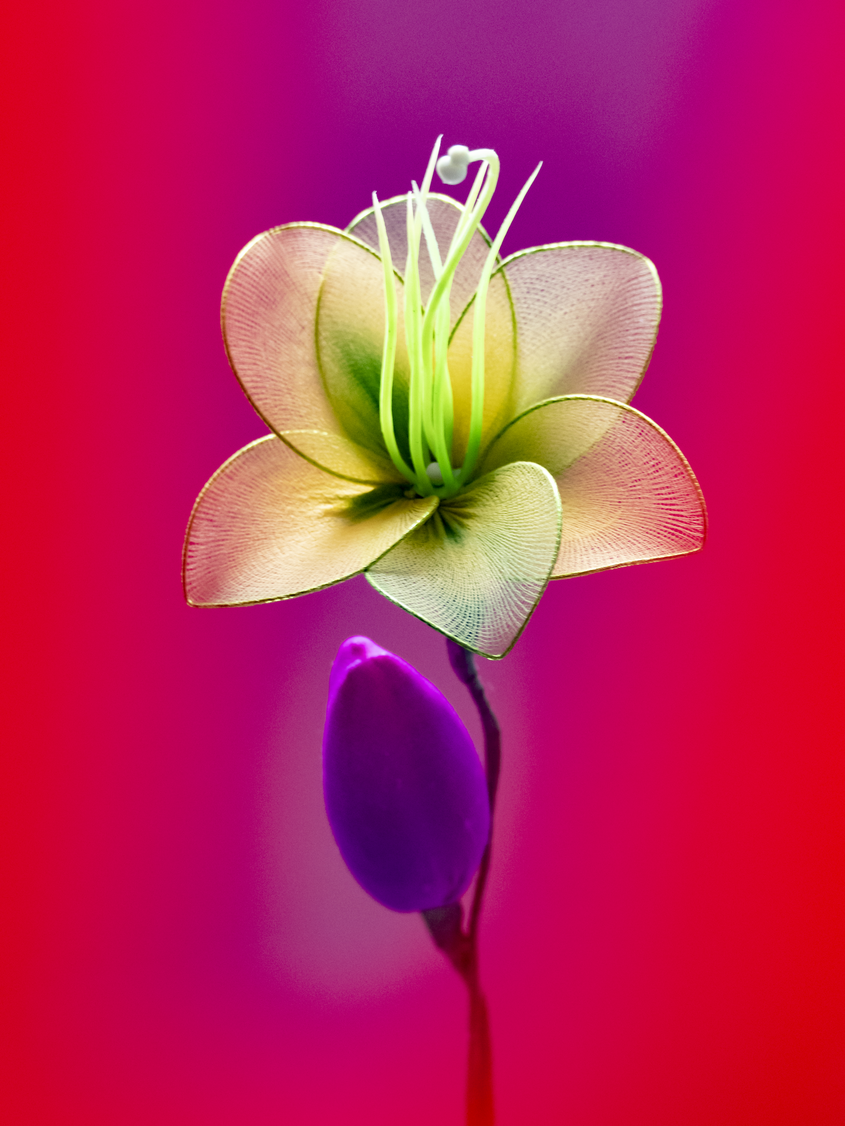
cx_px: 422
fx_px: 6868
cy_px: 563
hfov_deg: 7.0
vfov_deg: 9.4
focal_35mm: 211
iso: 1600
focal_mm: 71.46
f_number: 4
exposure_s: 1/13
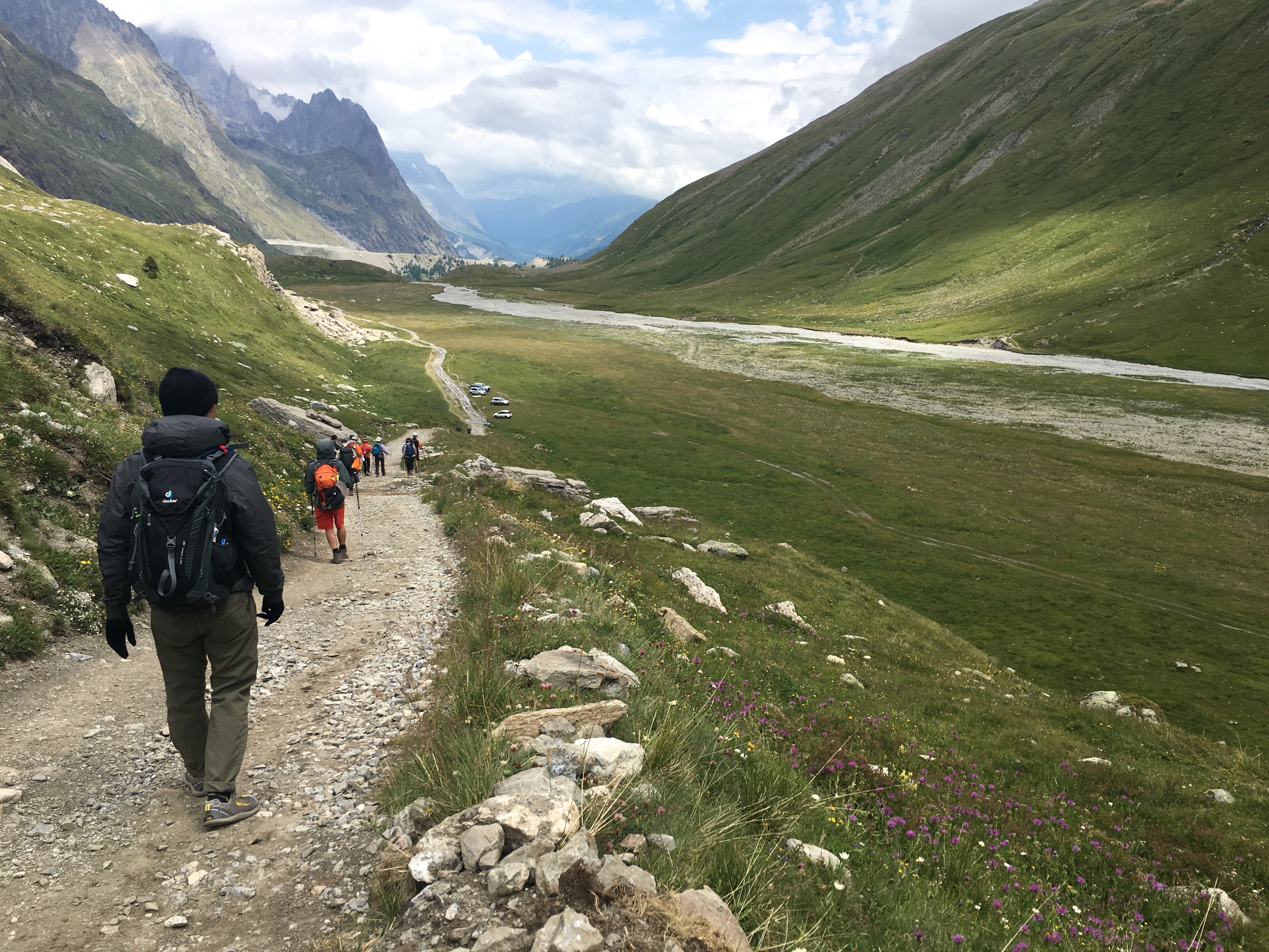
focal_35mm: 29
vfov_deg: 48.2
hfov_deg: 61.7
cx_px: 634
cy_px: 476
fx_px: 1063
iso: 25
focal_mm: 4.15
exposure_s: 1/1350
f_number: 2.2
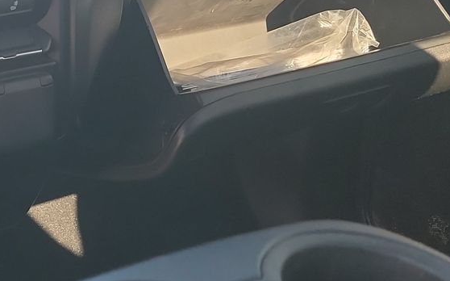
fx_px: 895
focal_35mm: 73
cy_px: -35
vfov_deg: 17.2
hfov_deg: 25.3
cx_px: -94
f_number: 1.8
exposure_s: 1/59
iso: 122
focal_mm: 6.7
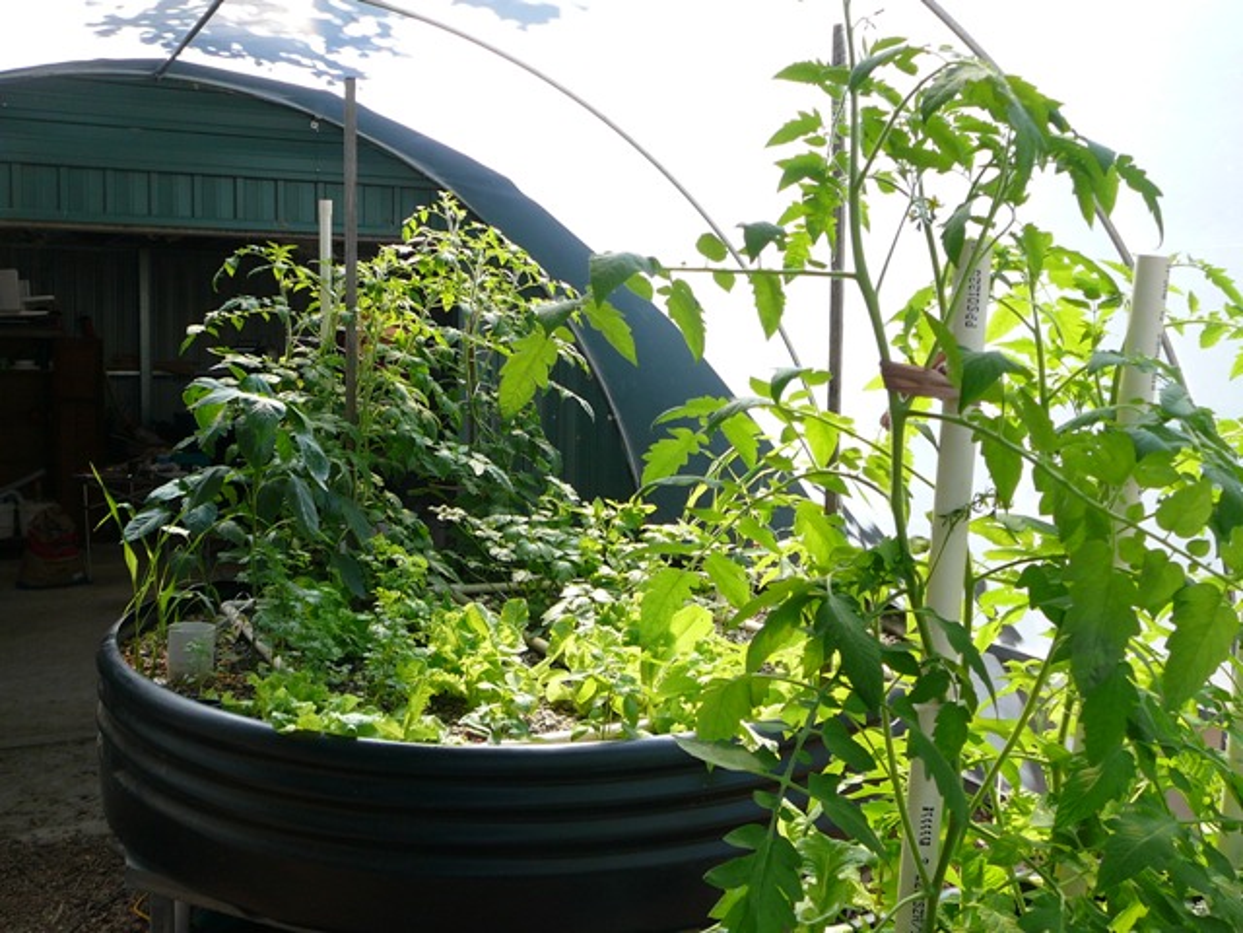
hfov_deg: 52.6
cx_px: 622
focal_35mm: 35
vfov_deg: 40.7
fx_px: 1257
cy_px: 466
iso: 80
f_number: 2.8
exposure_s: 1/320
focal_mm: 5.2
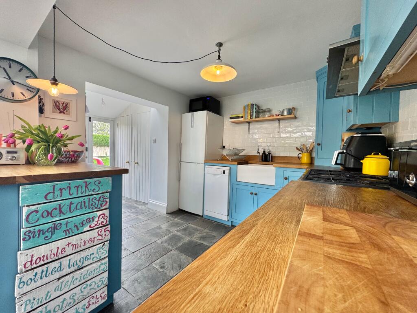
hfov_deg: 102.1
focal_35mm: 14
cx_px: 208
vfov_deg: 85.7
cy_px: 156
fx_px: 169
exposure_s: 1/99
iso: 64
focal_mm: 2.22
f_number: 2.2
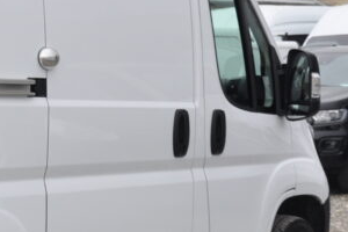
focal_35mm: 128
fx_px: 1234
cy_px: 122
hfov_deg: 15.1
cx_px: -133
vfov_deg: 10.7
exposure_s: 1/100
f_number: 5
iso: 400
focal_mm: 25
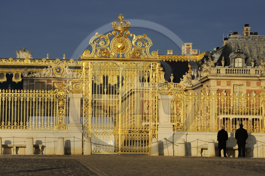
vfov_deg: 9.1
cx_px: 132
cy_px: 88
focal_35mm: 150
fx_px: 1103
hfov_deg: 13.7
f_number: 16
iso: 200
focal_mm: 150
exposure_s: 1/160
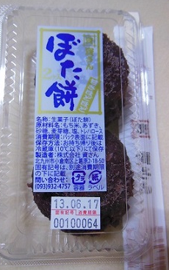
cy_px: 134
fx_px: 199
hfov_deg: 45.9
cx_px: 70
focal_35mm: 27
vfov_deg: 68.4
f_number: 3.5
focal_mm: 4.5
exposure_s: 1/25
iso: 400
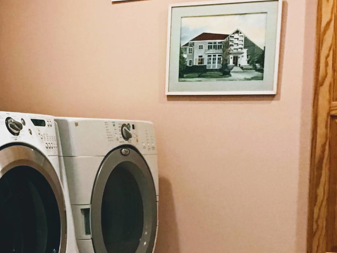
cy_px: 229
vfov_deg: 18.4
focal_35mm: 79
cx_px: 65
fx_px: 769
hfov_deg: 24.3
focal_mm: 3.3
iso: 200
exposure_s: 1/30
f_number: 2.4
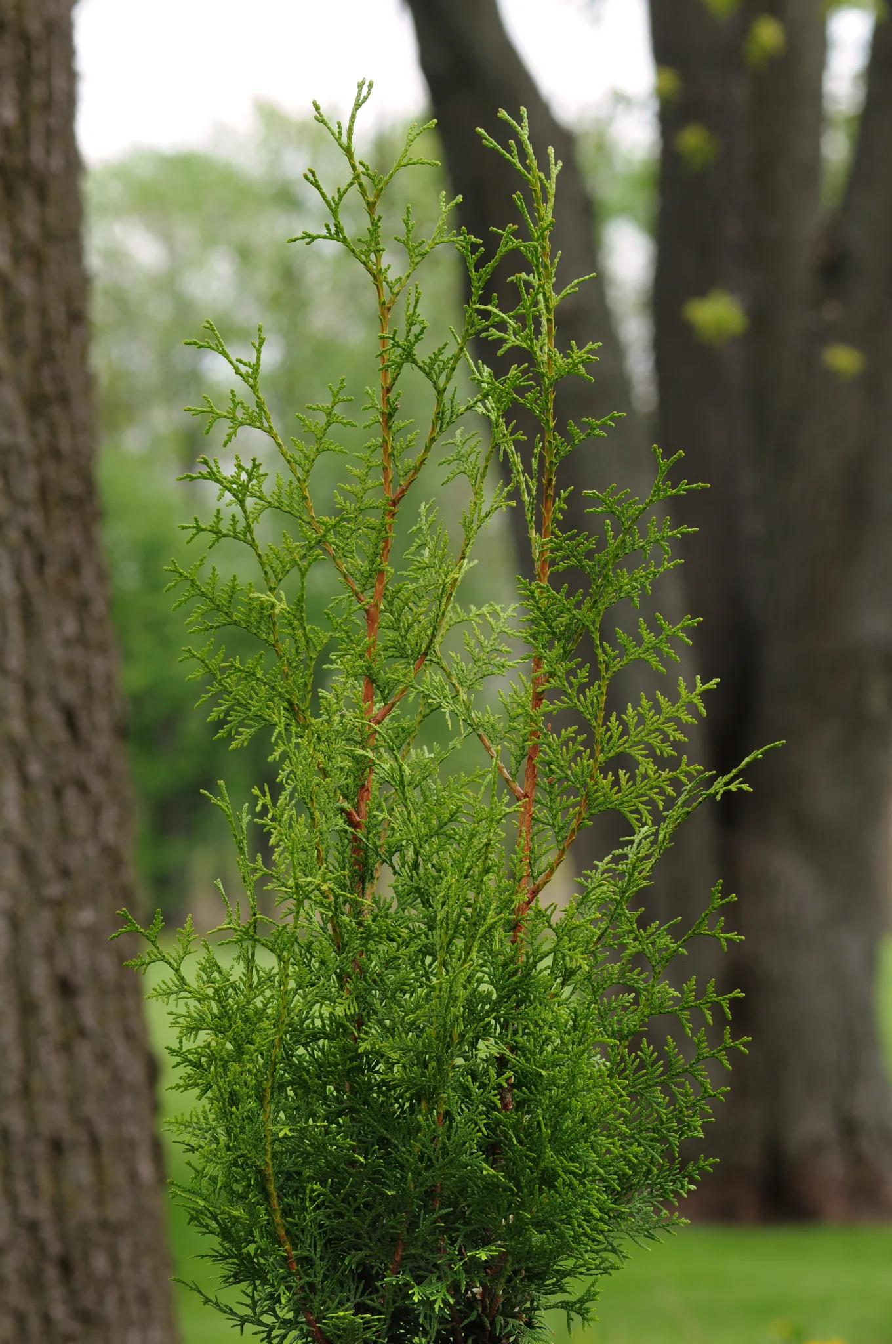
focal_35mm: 158
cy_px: 672
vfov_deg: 13.1
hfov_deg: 8.7
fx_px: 5869
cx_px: 446
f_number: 8
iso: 200
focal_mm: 105
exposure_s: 1/160
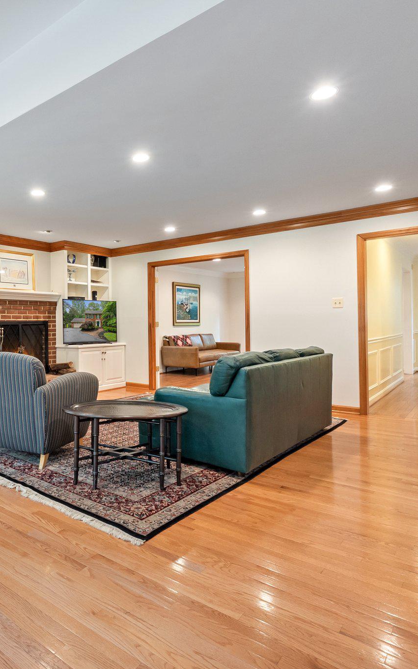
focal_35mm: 23
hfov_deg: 49.2
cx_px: 70
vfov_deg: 77.2
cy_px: 335
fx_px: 419
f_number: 8
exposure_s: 1/4
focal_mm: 10
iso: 800
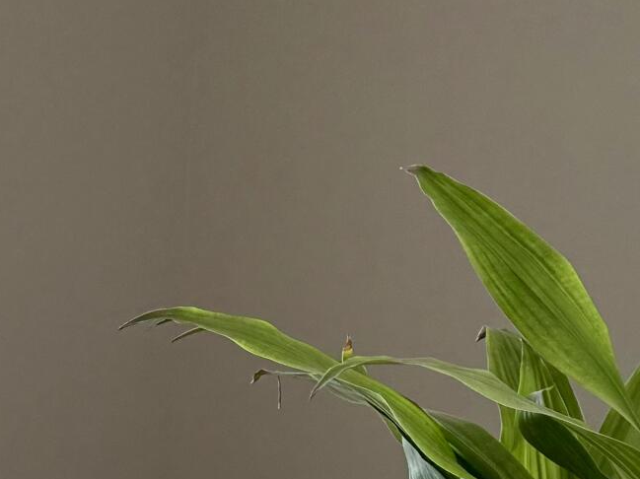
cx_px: -500
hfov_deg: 15.4
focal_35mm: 111
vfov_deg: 13.3
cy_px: 380
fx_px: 2051
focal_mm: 6.76
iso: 200
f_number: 1.78
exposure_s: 1/238
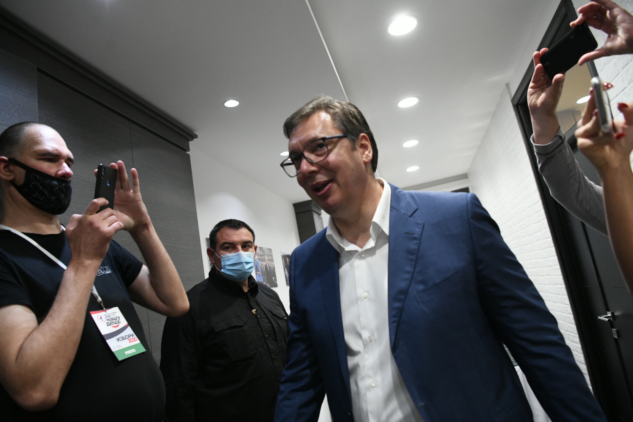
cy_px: 211
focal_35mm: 24
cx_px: 316
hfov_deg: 73.7
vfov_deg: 53.1
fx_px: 422
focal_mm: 24
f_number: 4
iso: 4000
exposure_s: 1/400
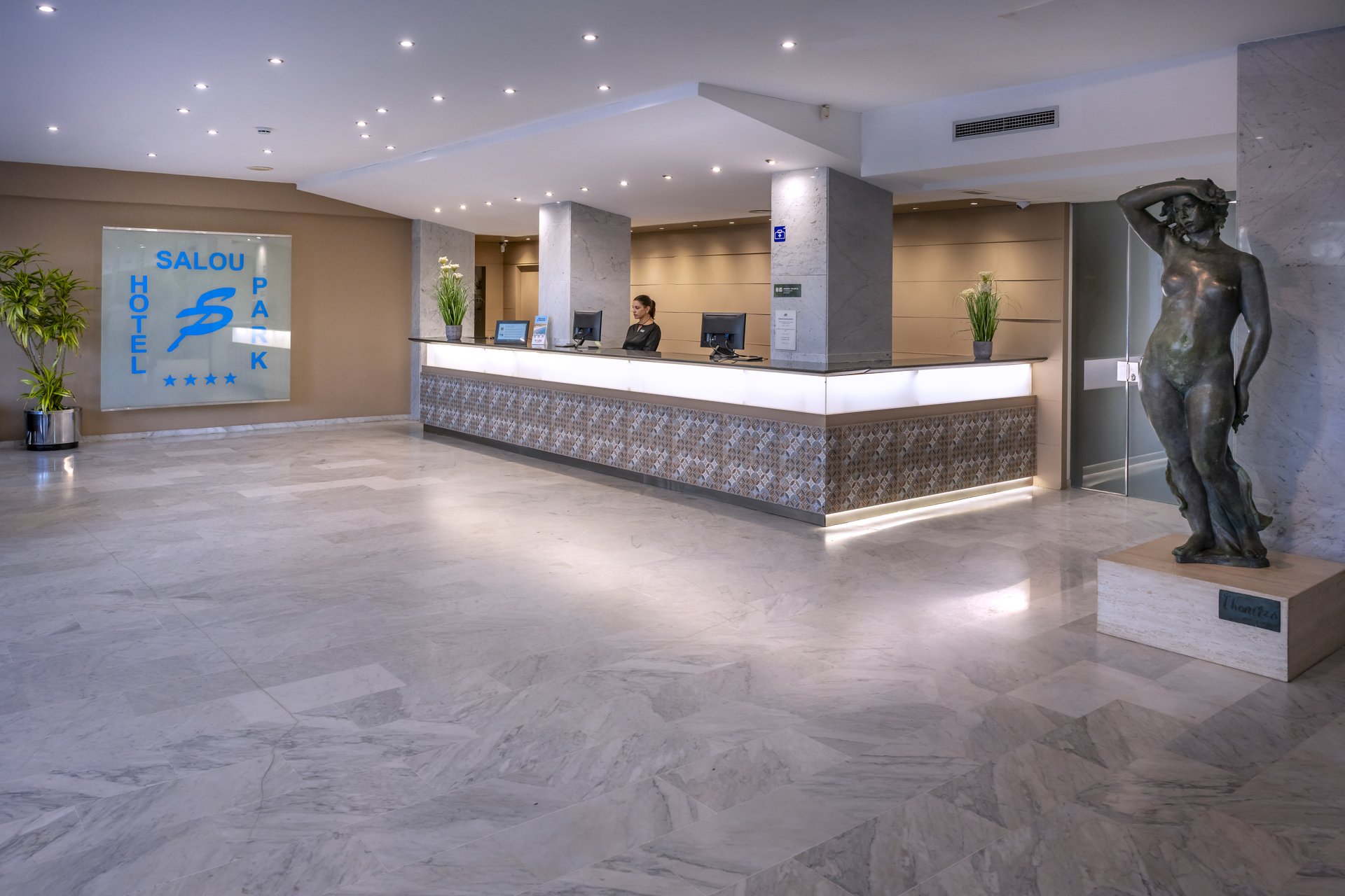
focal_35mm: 24
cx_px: 672
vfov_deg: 53.1
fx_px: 897
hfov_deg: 73.7
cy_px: 448
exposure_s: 1/80
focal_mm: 24
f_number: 6.3
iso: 800
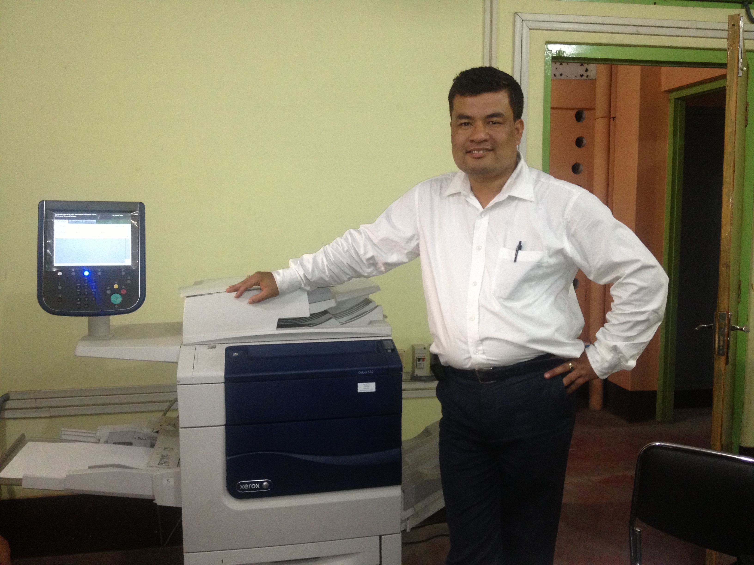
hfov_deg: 52.6
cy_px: 282
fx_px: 762
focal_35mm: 35
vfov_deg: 40.7
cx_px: 377
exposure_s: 1/20
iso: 200
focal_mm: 4.28
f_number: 2.4
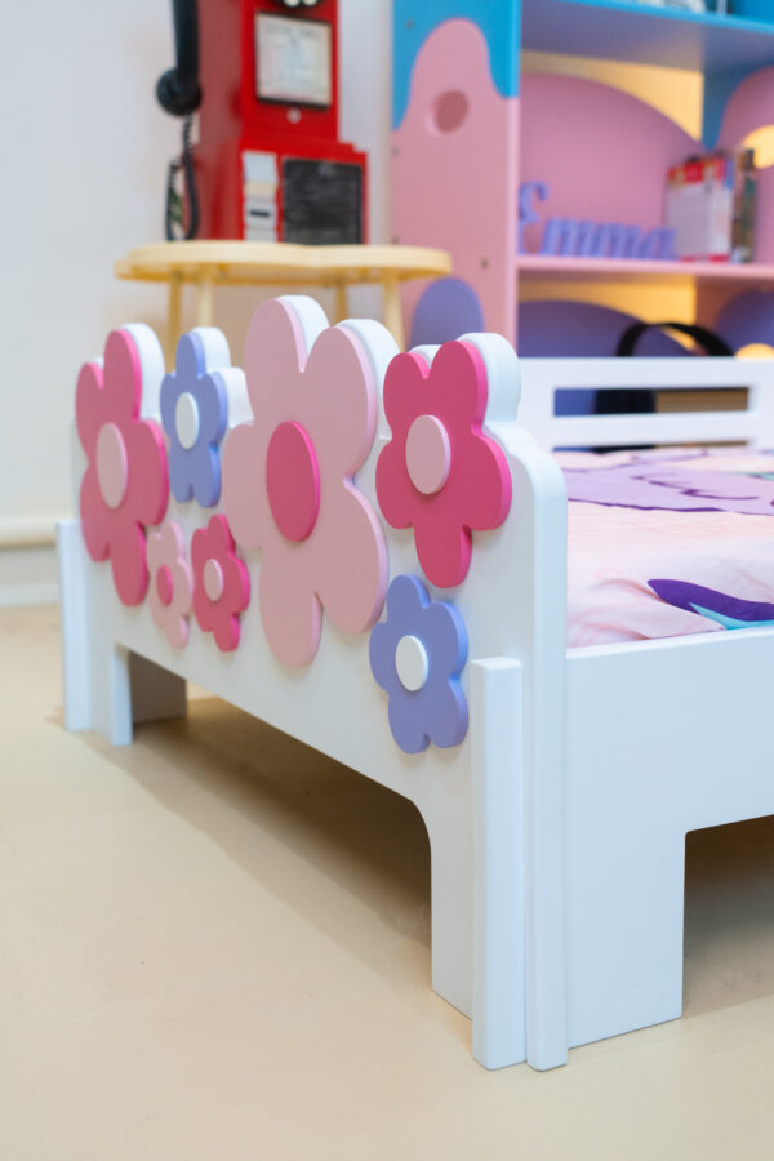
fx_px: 1290
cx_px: 387
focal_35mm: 40
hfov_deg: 33.4
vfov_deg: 48.5
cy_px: 580
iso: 1250
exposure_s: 1/160
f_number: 5.6
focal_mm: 40
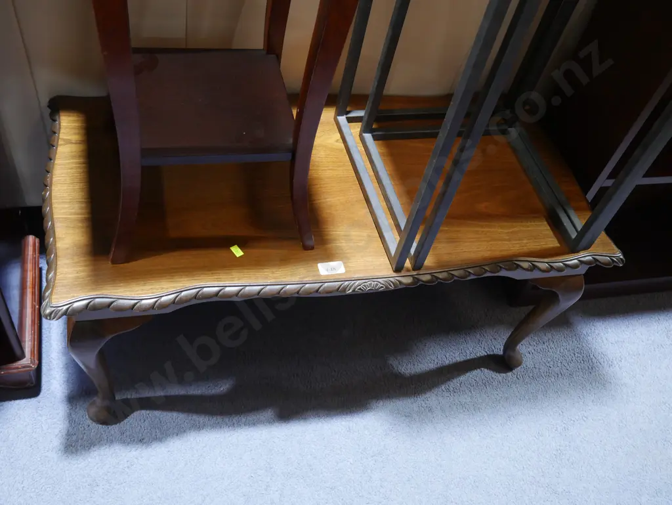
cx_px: 336
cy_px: 252
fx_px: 660
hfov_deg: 53.9
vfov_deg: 41.8
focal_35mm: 34
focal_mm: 17
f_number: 4
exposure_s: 1/60
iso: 1600
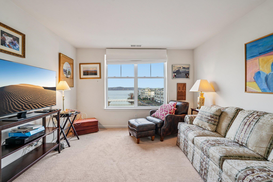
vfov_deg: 73.7
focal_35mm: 16
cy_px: 91
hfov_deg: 96.7
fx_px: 121
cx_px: 136
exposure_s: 1/30
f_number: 8
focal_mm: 16
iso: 125
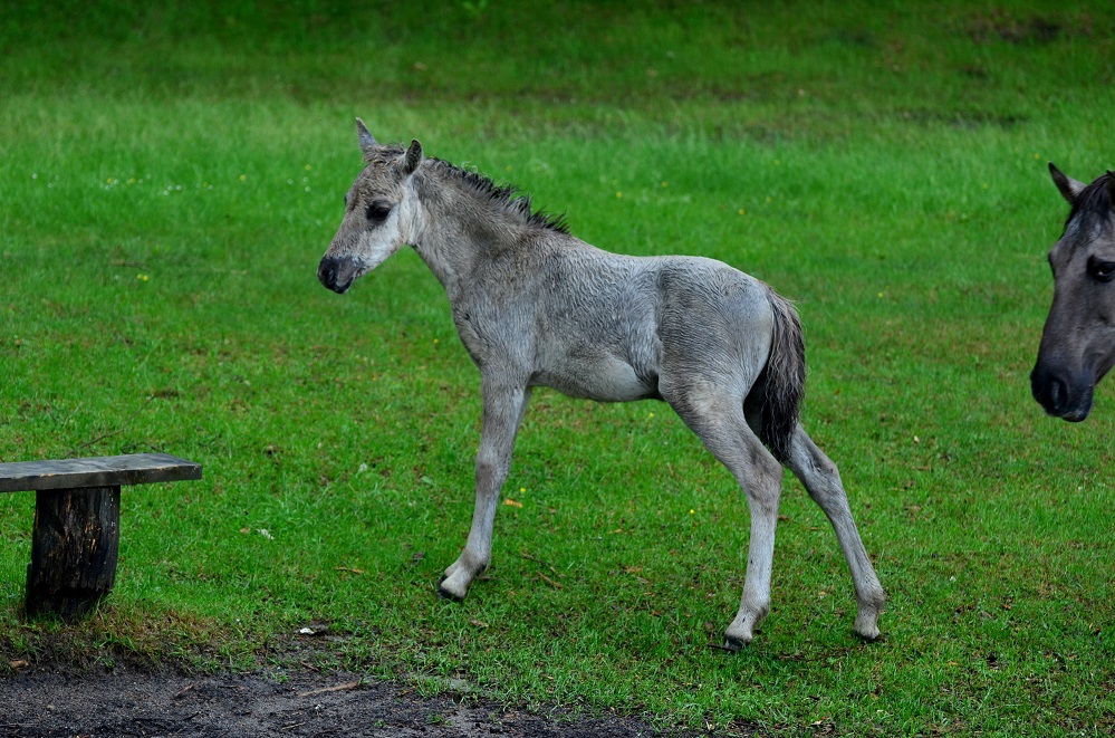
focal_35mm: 150
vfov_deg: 9.1
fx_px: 4635
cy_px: 369
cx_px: 558
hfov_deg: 13.7
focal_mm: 100
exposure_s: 1/125
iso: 400
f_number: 4.5
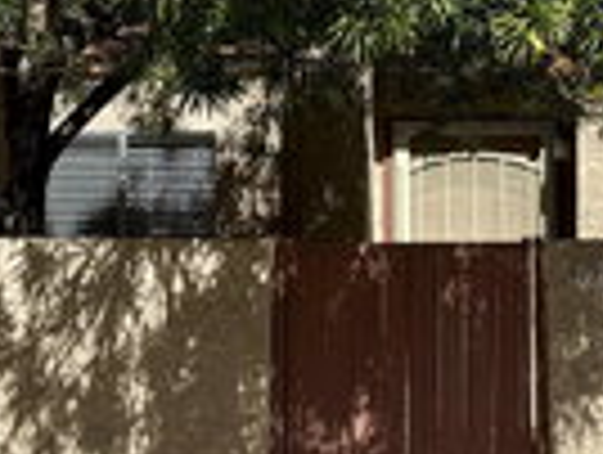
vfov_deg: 14.9
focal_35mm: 99
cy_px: 103
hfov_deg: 19.7
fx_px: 1728
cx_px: 446
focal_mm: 5.96
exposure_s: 1/3650
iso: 50
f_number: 1.6
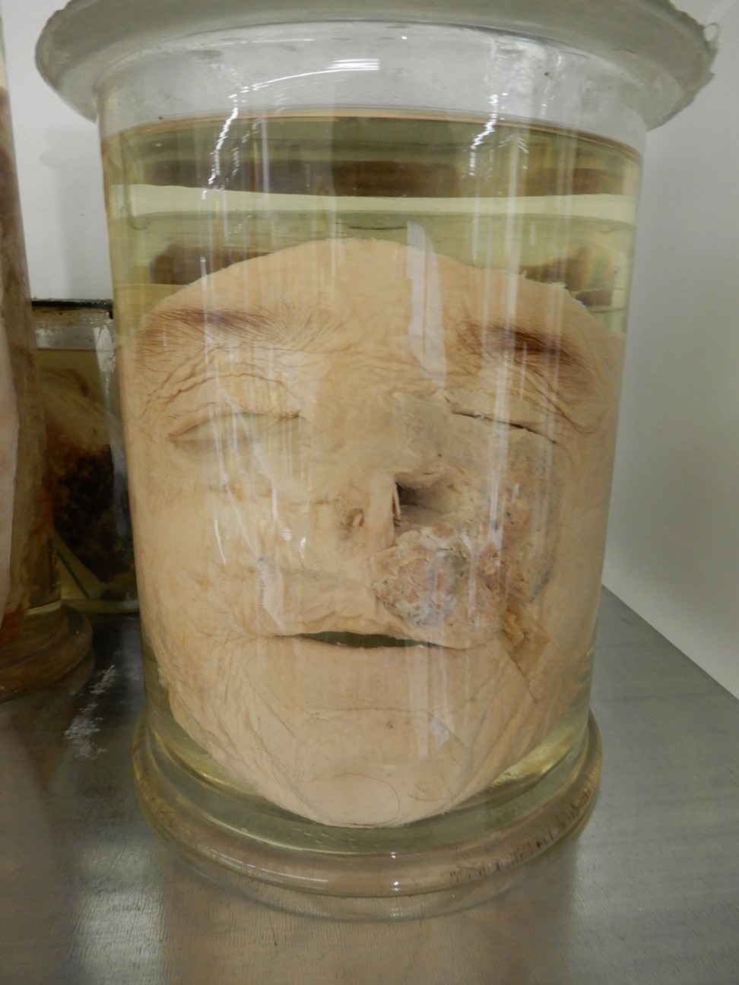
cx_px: 370
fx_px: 683
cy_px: 492
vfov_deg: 71.6
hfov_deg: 56.8
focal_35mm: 24
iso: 400
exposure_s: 1/15
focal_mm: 4.3
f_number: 3.4
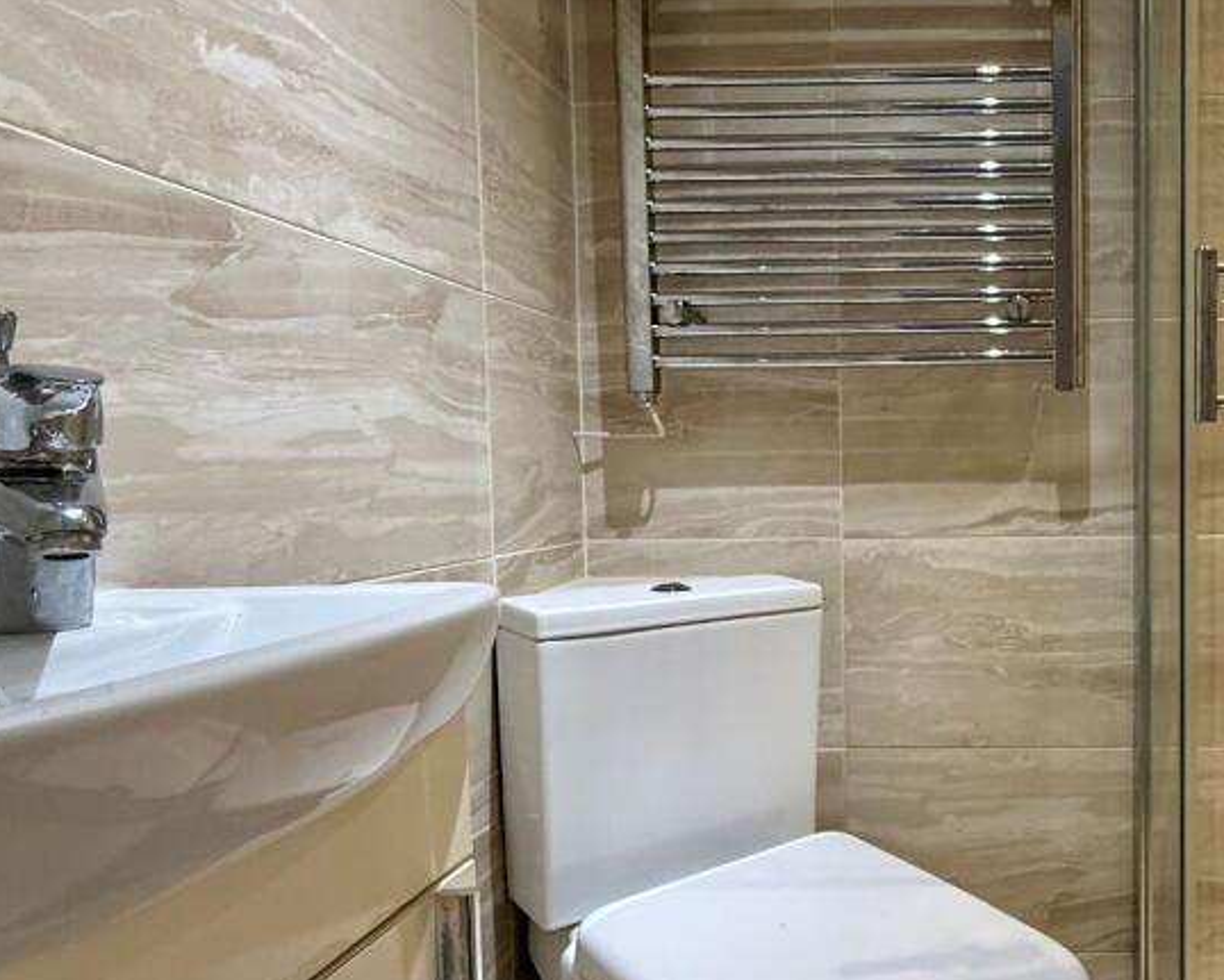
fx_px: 942
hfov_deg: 60.9
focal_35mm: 26
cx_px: 971
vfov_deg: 54.9
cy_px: 523
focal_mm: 2.22
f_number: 2.2
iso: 250
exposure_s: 1/100
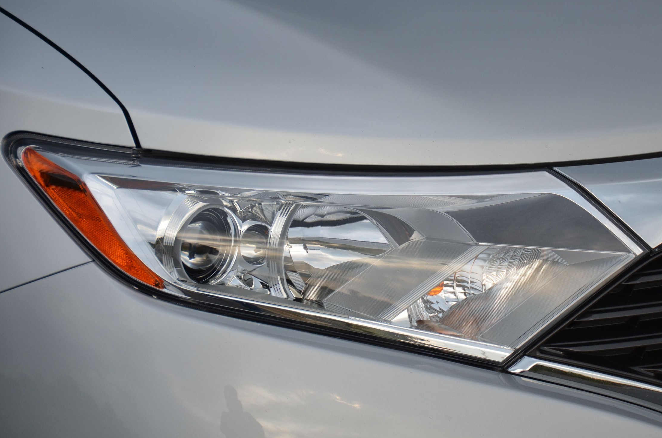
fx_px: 2808
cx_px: 350
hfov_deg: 13.4
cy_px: 210
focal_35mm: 153
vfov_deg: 8.9
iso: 400
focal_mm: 90
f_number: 5.3
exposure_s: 1/1000
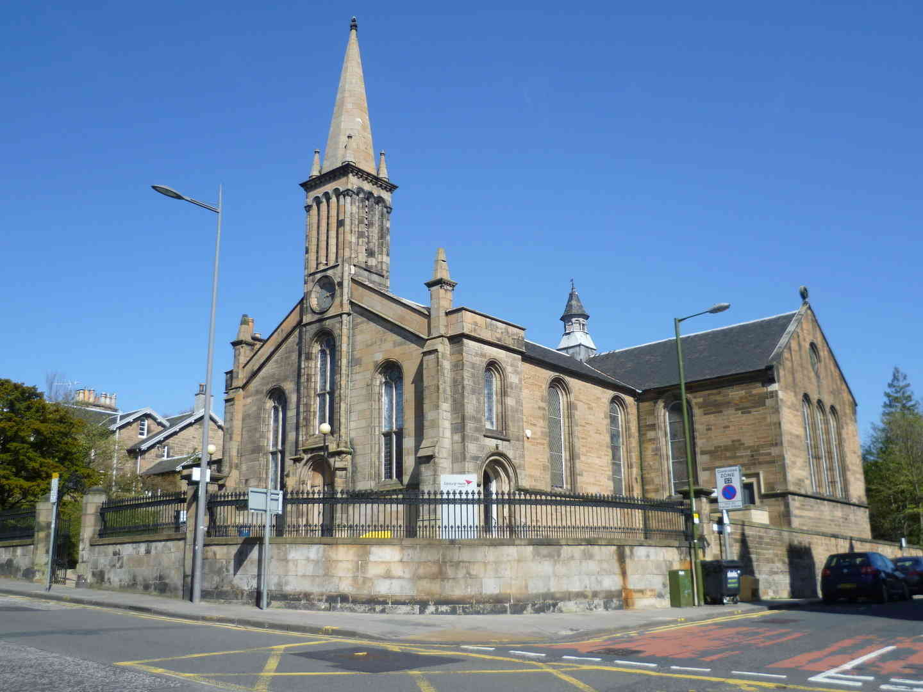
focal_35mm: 32
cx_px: 462
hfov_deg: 56.8
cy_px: 346
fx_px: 853
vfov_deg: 44.2
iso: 80
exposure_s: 1/1000
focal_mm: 5.7
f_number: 3
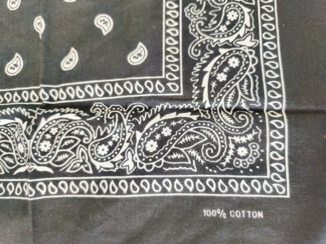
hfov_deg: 73.9
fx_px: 217
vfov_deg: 58.9
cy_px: 122
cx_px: 163
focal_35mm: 23
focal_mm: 6.14
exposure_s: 1/20
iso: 125
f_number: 1.65
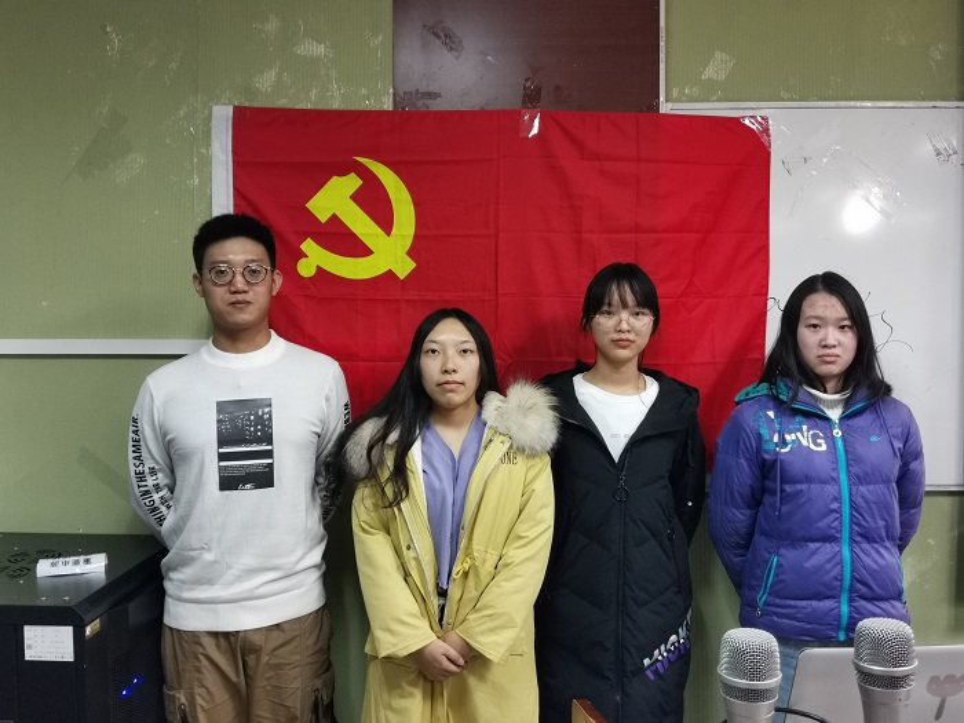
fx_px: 891
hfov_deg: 56.8
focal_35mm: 32
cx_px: 482
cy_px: 362
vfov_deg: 44.2
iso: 320
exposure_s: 1/60
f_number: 1.4
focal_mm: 4.66
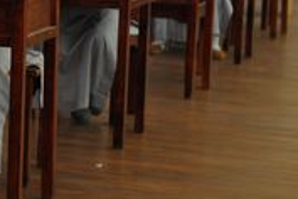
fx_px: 1448
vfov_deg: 7.8
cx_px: -114
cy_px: 8
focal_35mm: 175
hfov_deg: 11.4
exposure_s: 1/100
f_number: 4
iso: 1250
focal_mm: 62
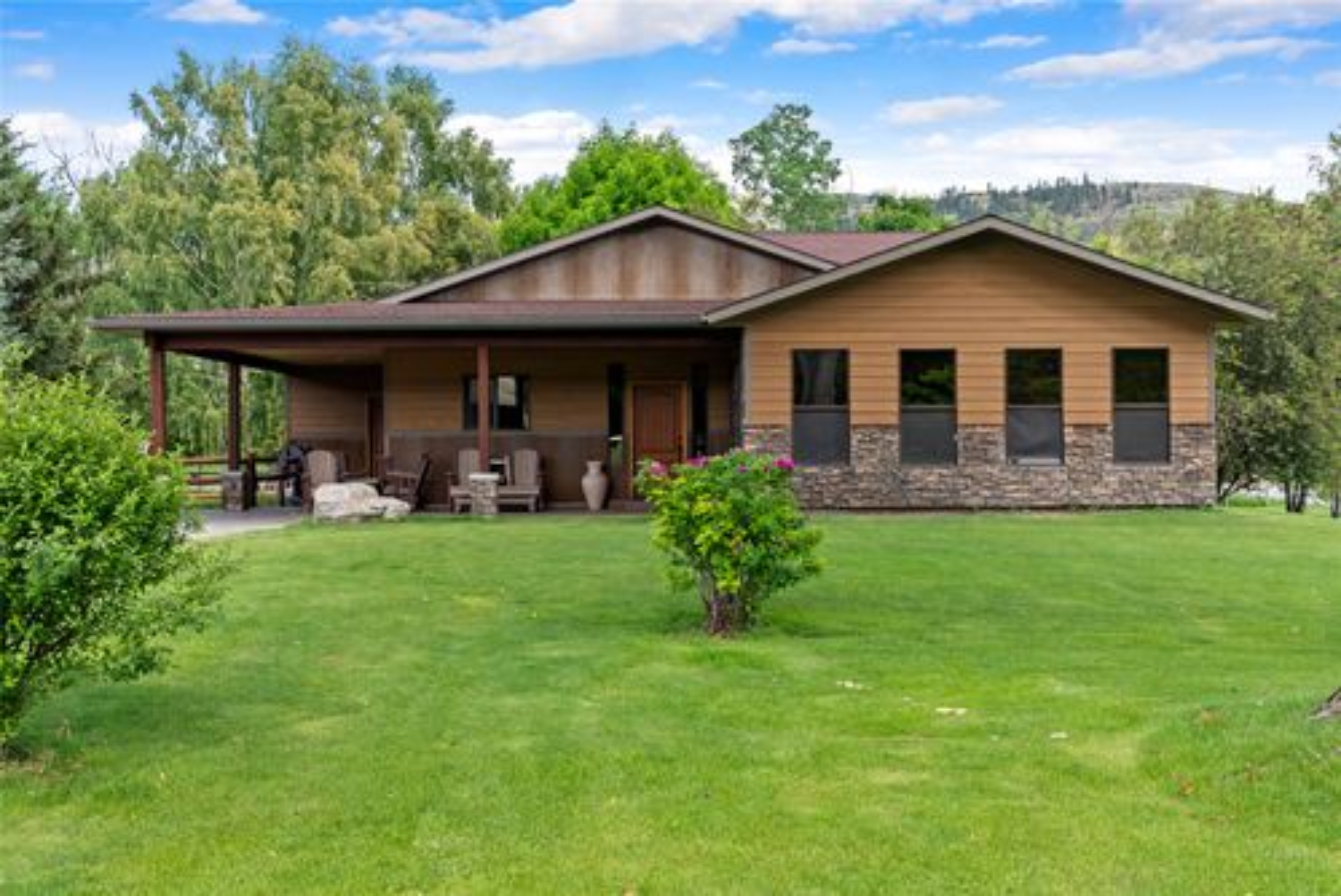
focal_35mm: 35
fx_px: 1304
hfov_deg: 54.4
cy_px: 448
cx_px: 670
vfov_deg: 37.9
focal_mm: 35
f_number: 5
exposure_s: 1/640
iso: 1000
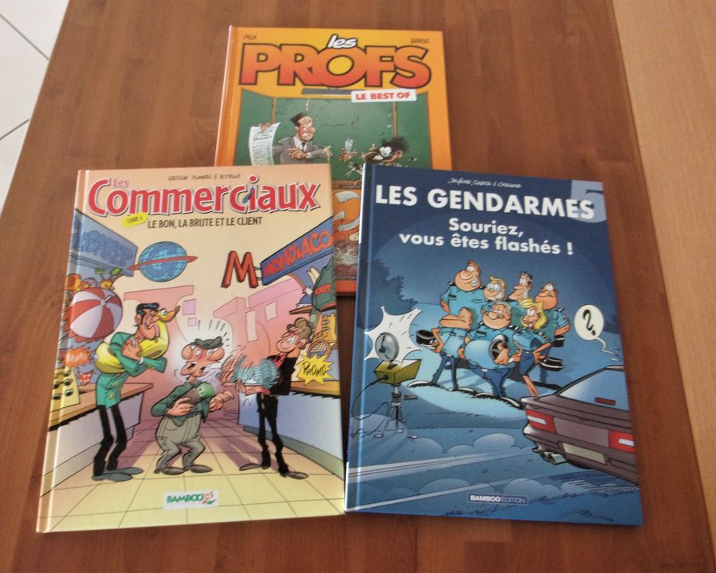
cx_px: 379
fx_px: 636
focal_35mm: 30
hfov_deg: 58.7
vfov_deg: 48.5
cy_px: 288
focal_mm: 5.1
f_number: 3.9
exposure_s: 1/17
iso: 400
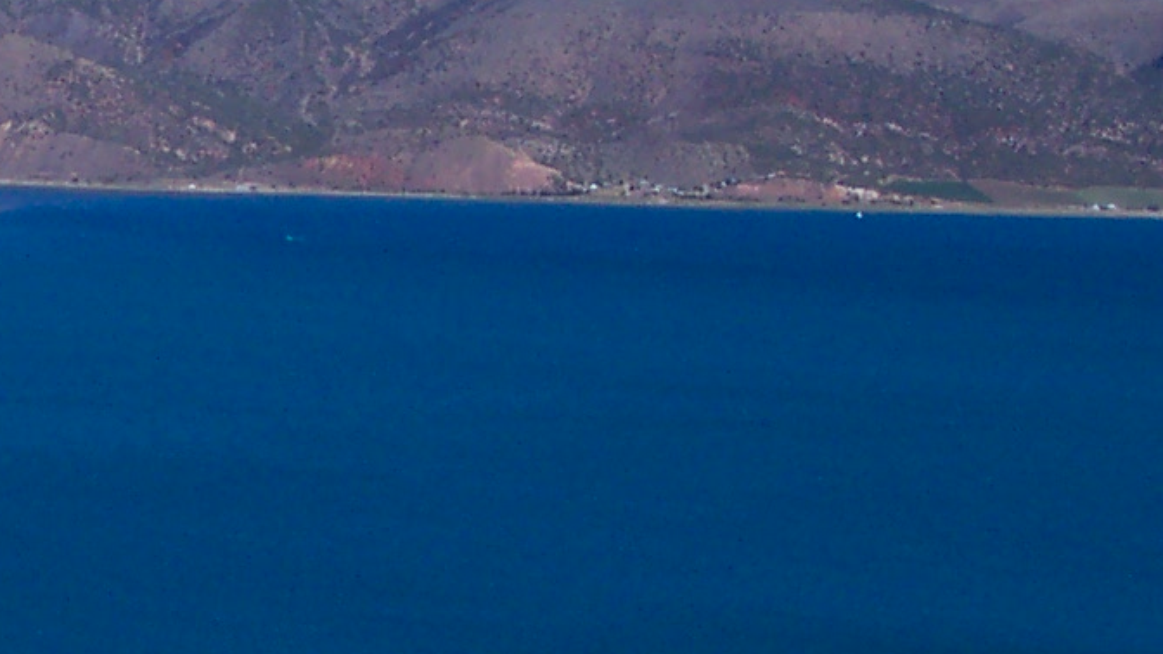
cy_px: 251
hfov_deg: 16.2
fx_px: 3947
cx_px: -178
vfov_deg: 9.5
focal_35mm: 128
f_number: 4.8
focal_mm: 8
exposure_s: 1/1000
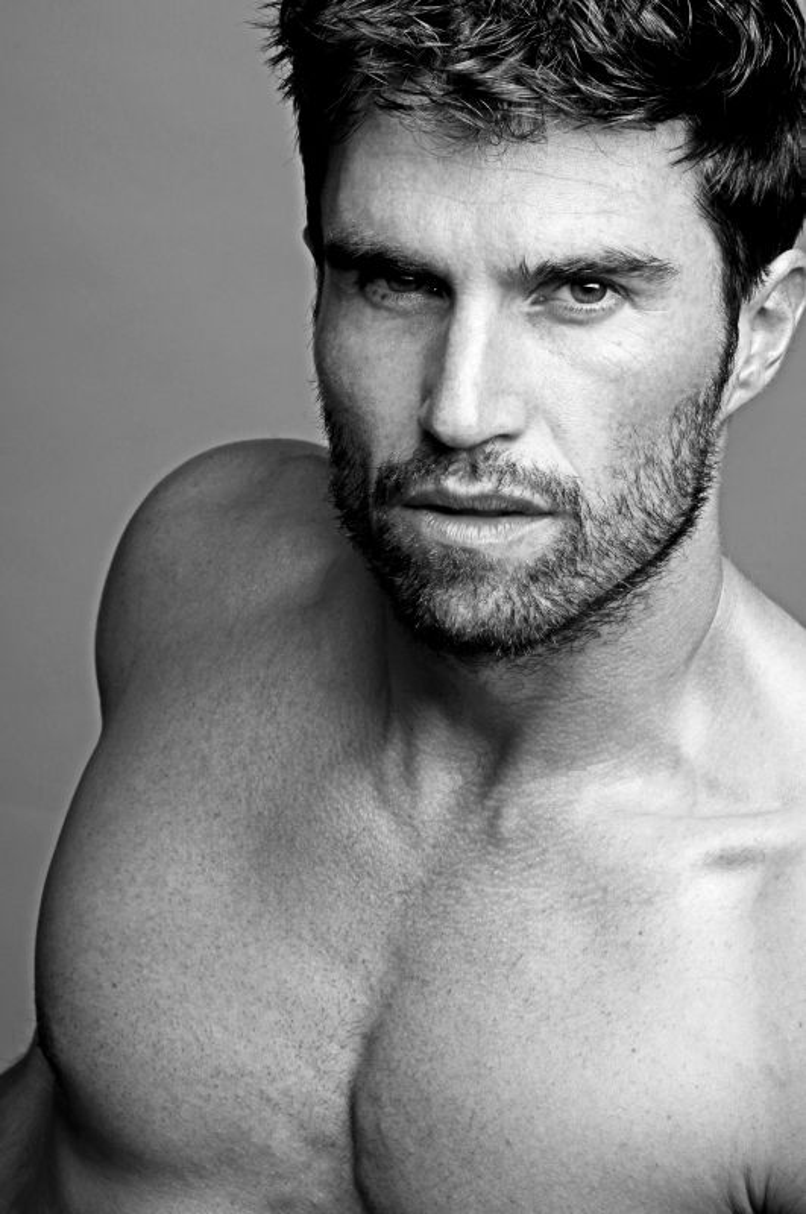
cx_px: 403
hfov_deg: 11.4
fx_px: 4042
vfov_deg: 17.1
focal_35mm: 120
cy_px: 607
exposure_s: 1/160
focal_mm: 80
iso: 400
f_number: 18
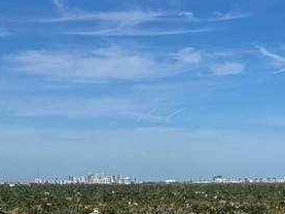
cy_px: 208
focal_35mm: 111
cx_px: 282
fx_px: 914
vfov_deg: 13.2
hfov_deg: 17.3
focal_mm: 6.76
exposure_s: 1/9009
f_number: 1.78
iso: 80
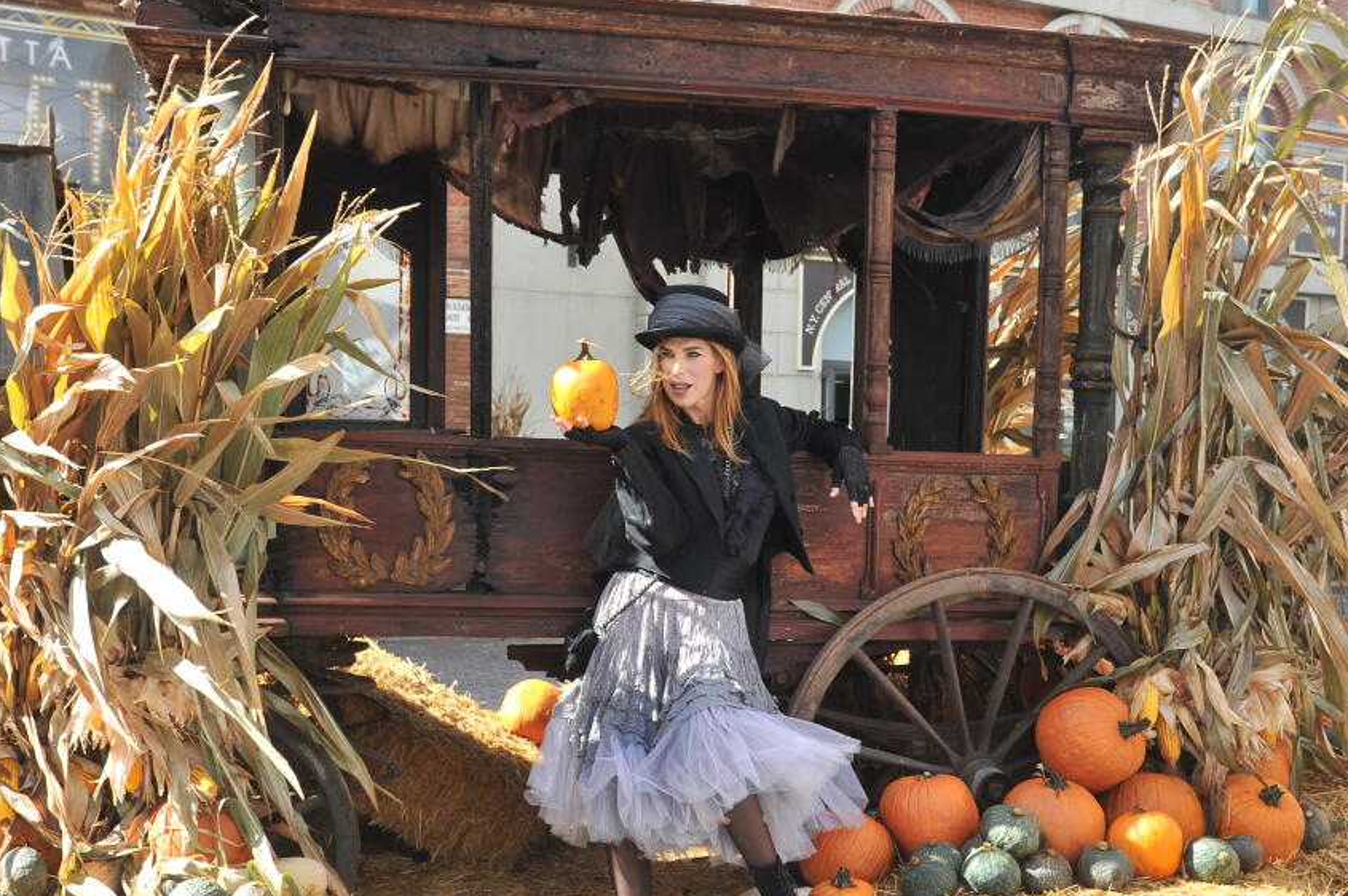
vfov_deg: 30.4
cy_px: 528
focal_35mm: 44
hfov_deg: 44.5
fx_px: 1646
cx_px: 696
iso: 250
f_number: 5
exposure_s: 1/250
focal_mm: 31
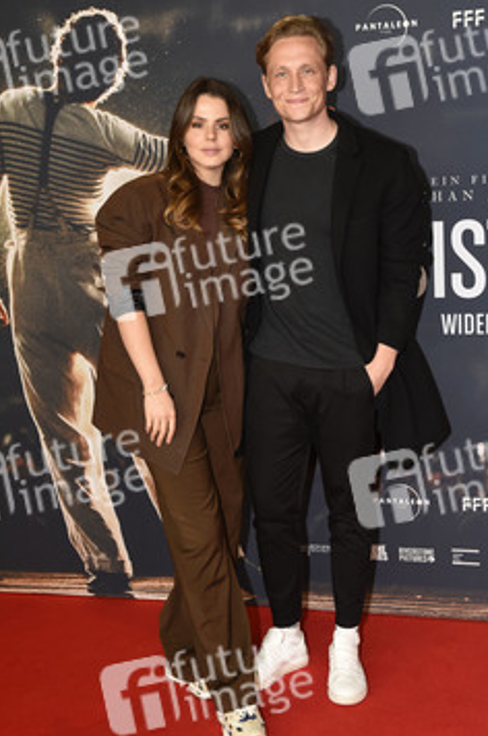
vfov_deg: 36.9
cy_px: 376
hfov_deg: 25.0
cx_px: 267
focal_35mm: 54
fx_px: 1102
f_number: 6.3
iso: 2000
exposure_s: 1/125
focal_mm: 48
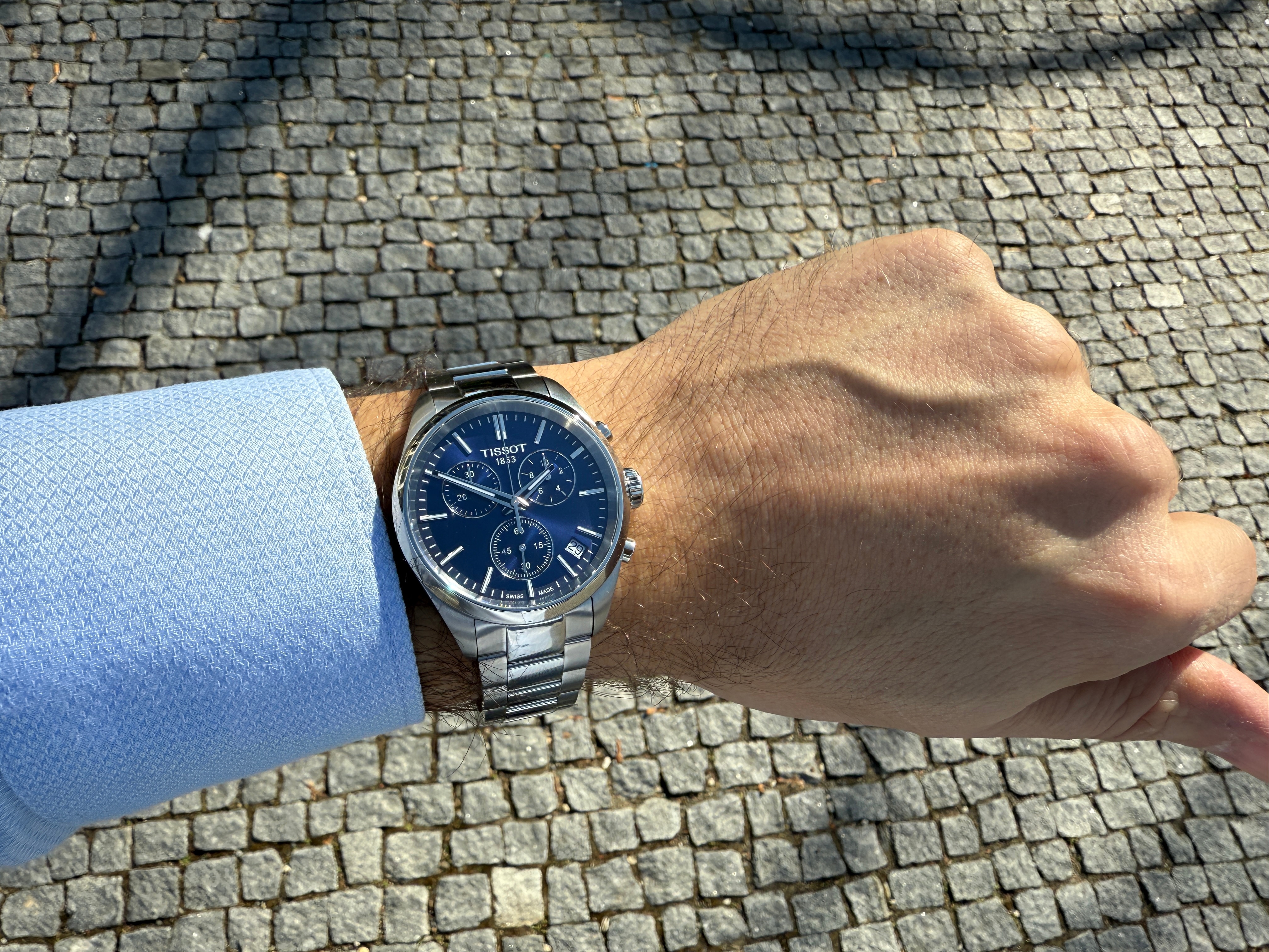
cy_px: 476
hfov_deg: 71.6
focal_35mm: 24
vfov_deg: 56.8
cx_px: 634
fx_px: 880
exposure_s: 1/1164
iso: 40
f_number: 2.2
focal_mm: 2.22
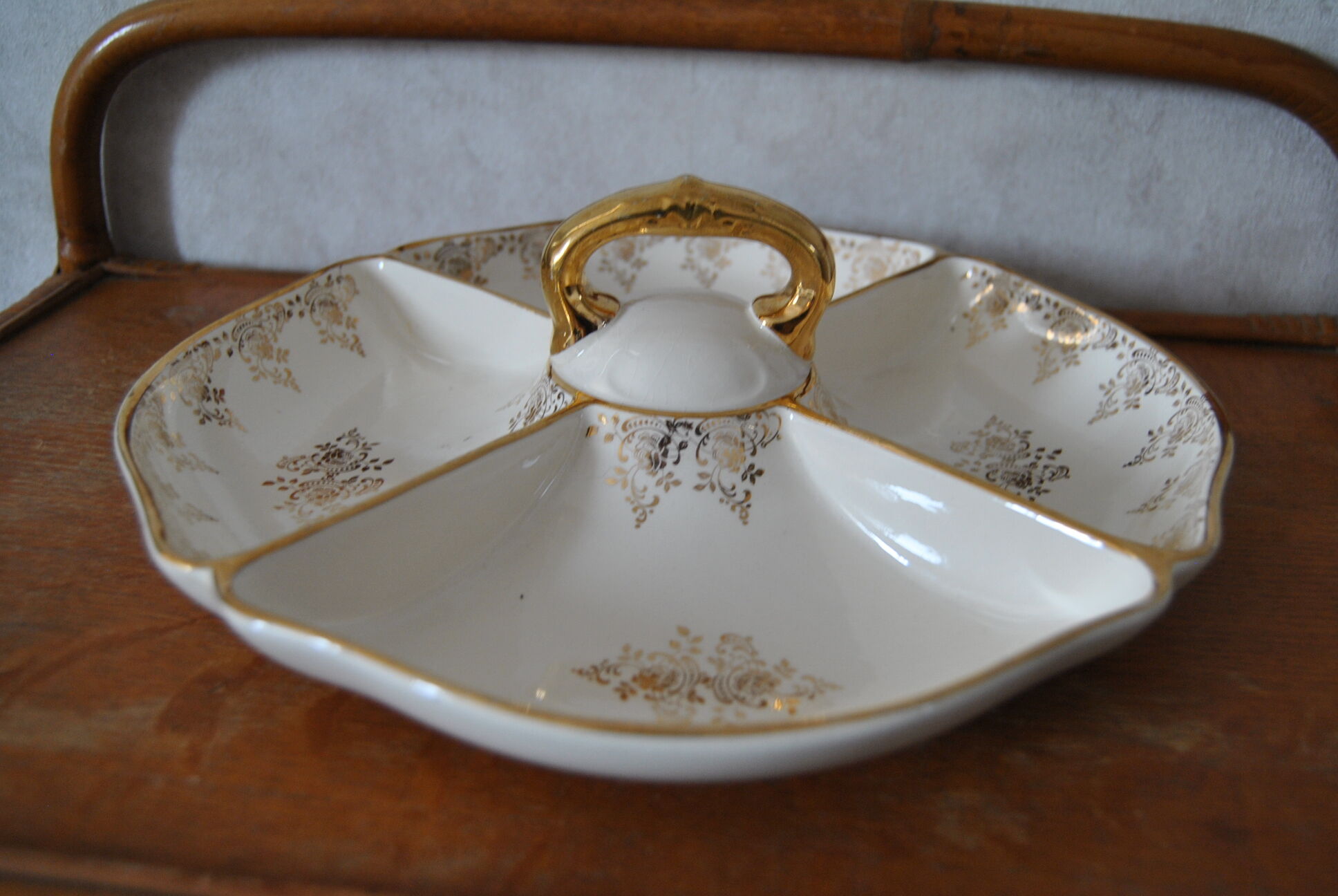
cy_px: 448
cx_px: 669
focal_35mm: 33
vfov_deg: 40.1
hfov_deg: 57.2
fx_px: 1228
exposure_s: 1/30
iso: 360
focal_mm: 22
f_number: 3.5
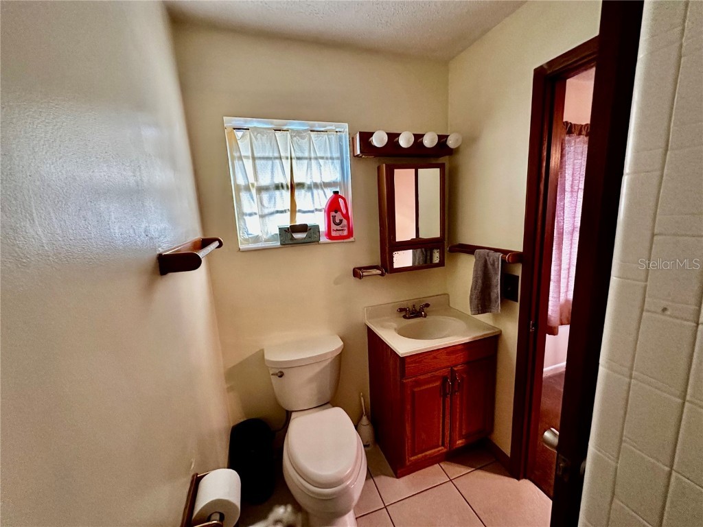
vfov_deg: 85.7
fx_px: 284
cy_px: 264
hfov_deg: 102.1
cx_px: 352
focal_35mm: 14
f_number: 2.2
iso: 500
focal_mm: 2.22
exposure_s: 1/60
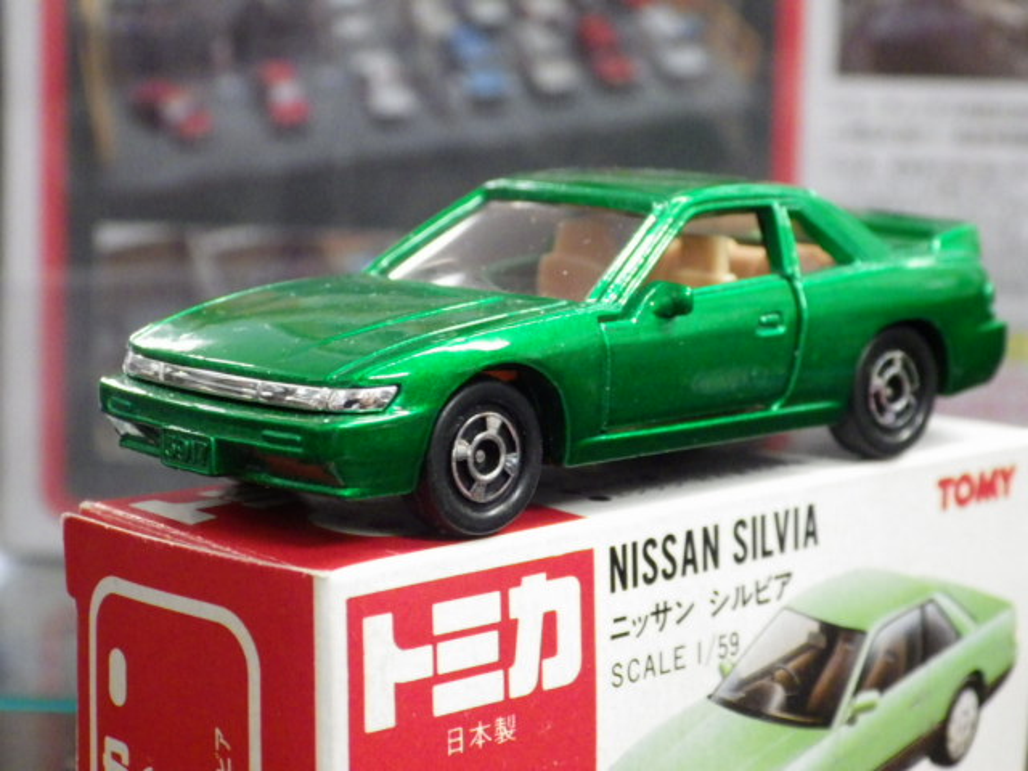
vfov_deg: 17.0
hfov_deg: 22.5
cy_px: 386
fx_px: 2584
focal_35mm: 87
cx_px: 514
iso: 1250
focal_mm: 15.6
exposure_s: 1/30
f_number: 4.4
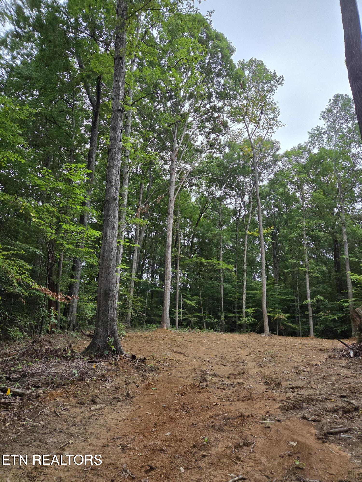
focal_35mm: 23
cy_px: 241
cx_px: 181
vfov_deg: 73.9
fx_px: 321
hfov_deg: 58.9
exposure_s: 1/180
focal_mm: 5.4
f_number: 1.8
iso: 200
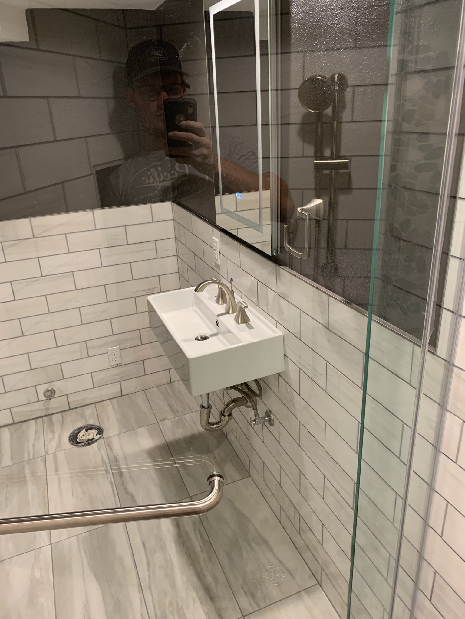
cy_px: 310
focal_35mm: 26
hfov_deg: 53.1
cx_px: 232
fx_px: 466
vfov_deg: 67.3
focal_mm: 4.25
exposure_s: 1/60
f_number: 1.8
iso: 200
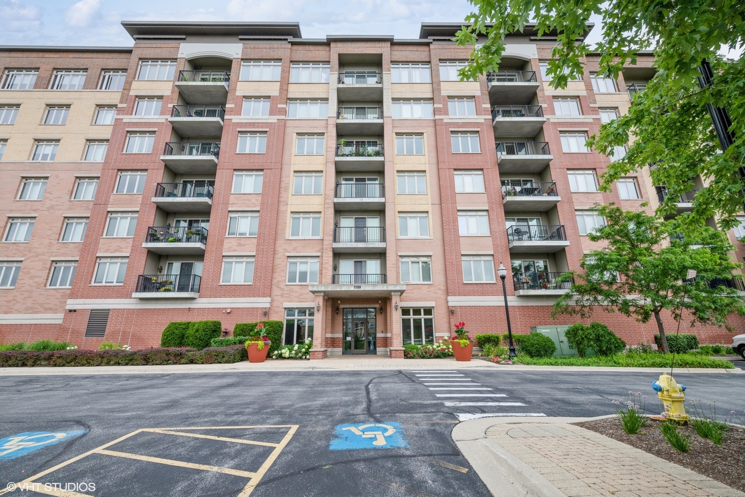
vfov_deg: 77.3
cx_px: 372
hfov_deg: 100.4
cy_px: 248
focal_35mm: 15
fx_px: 310
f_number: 9.5
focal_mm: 15
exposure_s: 1/125
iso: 200
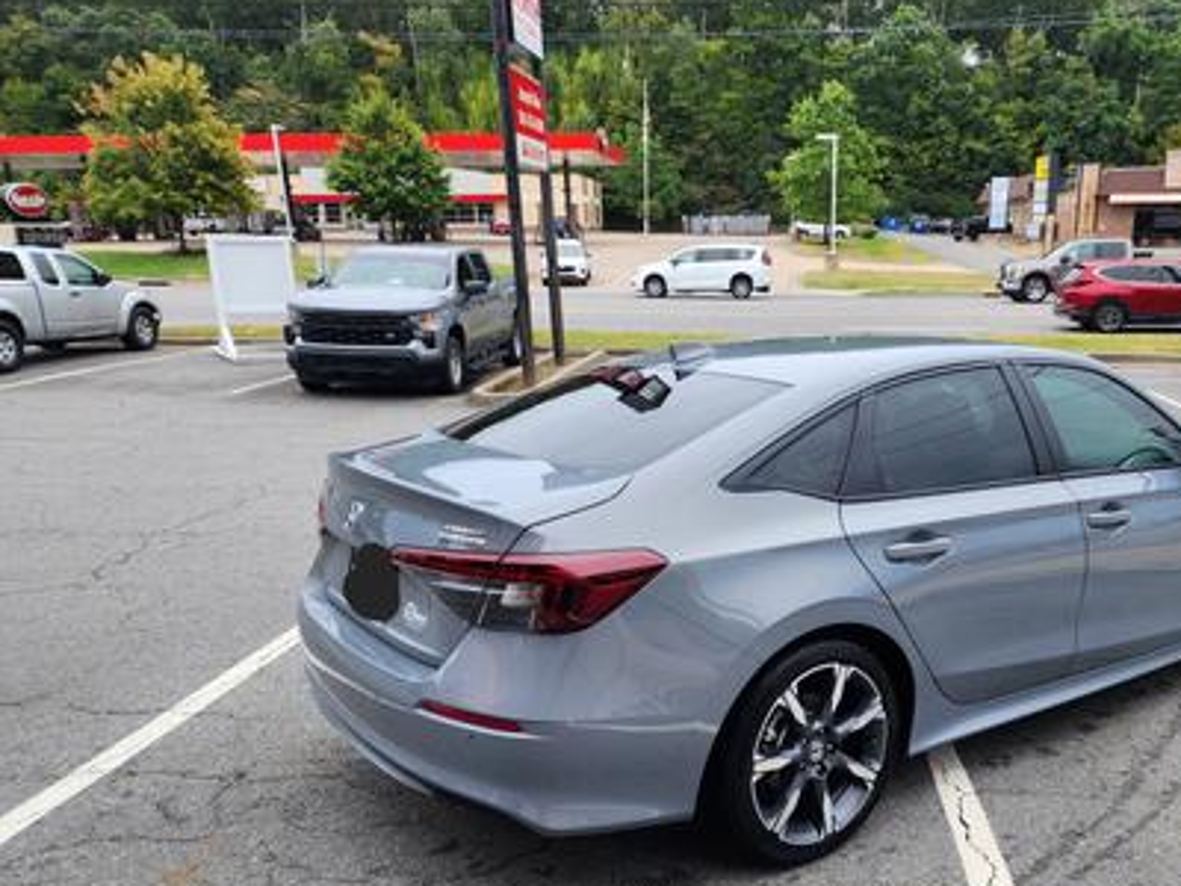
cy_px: 540
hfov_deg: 60.8
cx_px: 741
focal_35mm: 29
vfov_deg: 47.9
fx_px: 989
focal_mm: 6.4
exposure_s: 1/286
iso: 12
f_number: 1.8
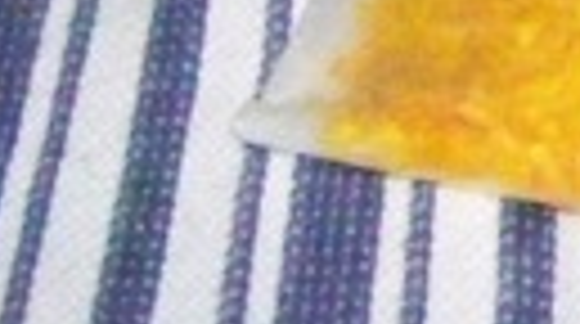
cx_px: 1147
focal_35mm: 195
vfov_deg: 5.9
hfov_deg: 10.2
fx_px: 2993
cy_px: -486
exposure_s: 1/500
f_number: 2.8
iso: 1600
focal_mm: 5.85
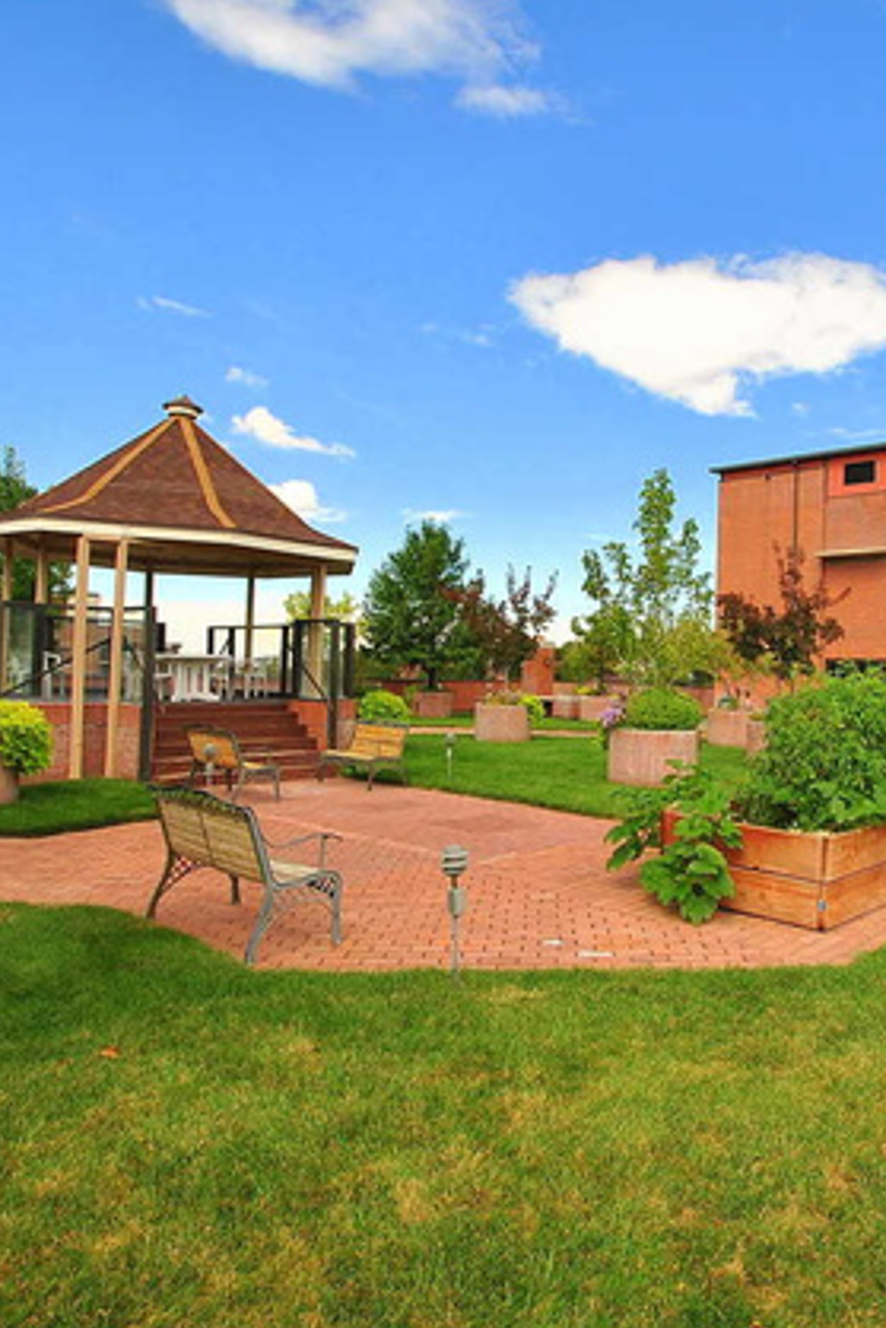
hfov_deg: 53.8
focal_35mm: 23
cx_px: 607
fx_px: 848
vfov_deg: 76.1
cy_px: 674
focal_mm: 10
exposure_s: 1/320
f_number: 9
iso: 200
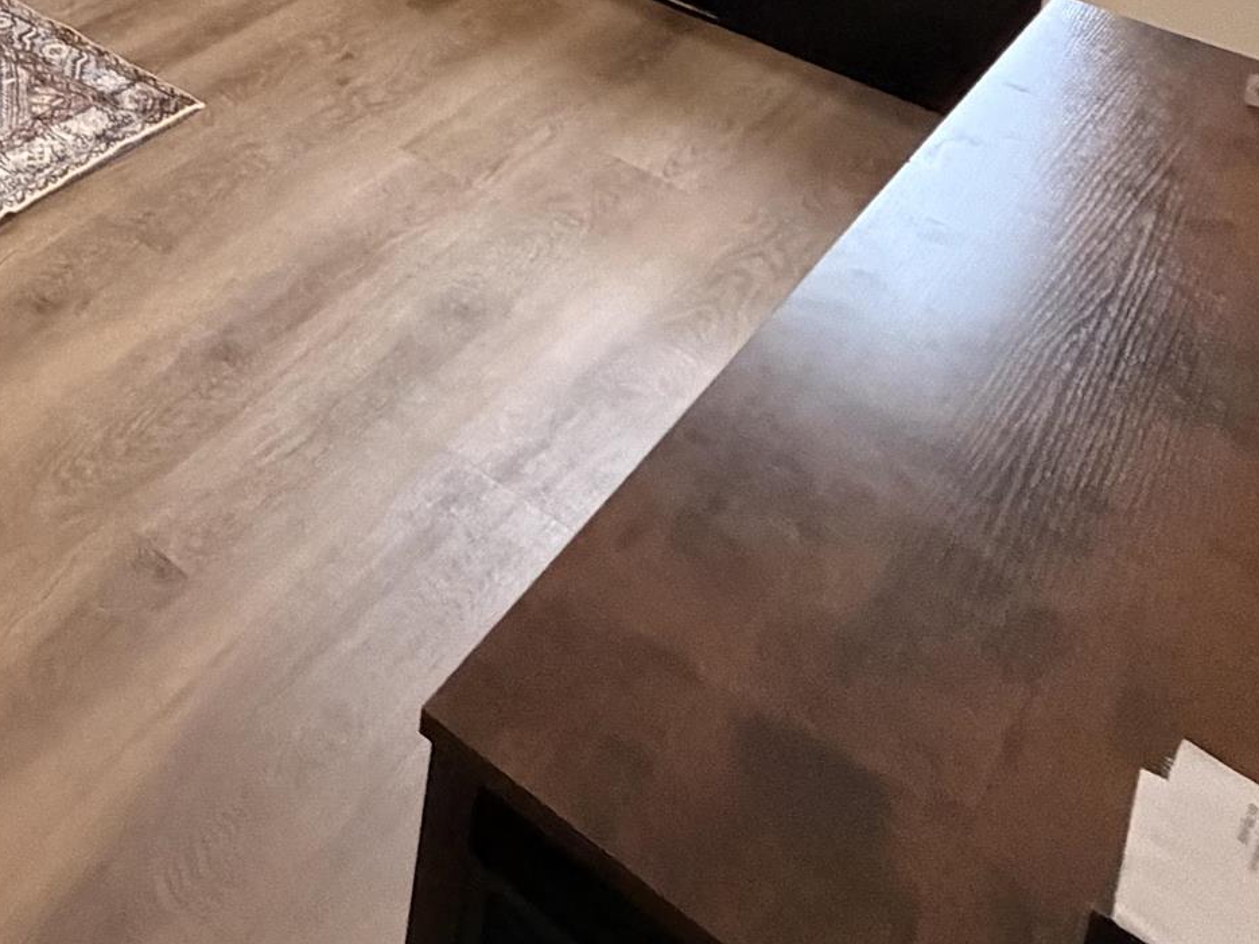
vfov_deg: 23.9
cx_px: -252
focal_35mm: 46
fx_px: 1673
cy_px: -520
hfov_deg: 33.5
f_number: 2.2
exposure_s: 1/60
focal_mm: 2.22
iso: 800
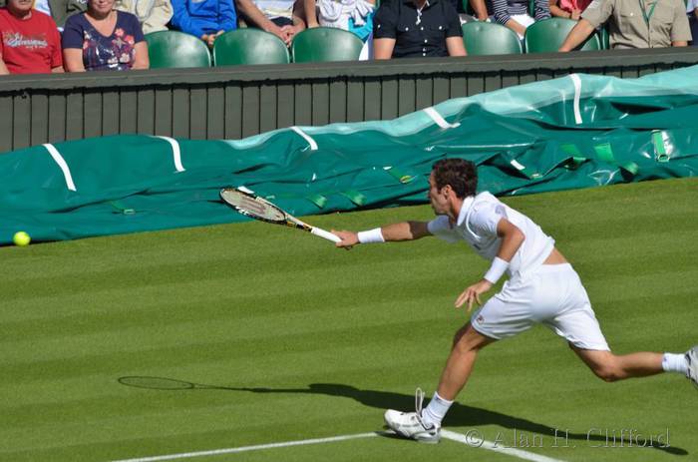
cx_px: 349
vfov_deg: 2.3
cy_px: 231
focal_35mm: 600
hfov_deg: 3.4
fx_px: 11604
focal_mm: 400
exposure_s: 1/640
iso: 100
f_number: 7.1
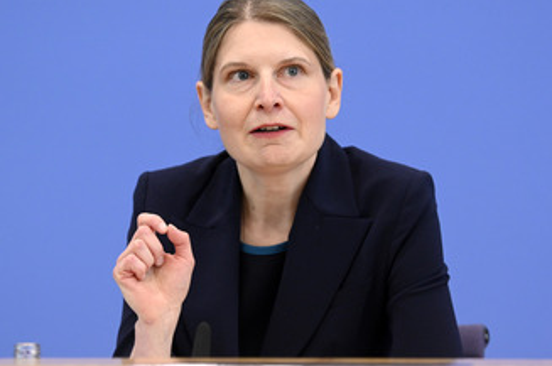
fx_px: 1944
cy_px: 196
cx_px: 273
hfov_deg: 16.2
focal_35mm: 127
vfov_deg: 10.8
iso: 4000
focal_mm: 92
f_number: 4
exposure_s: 1/1250
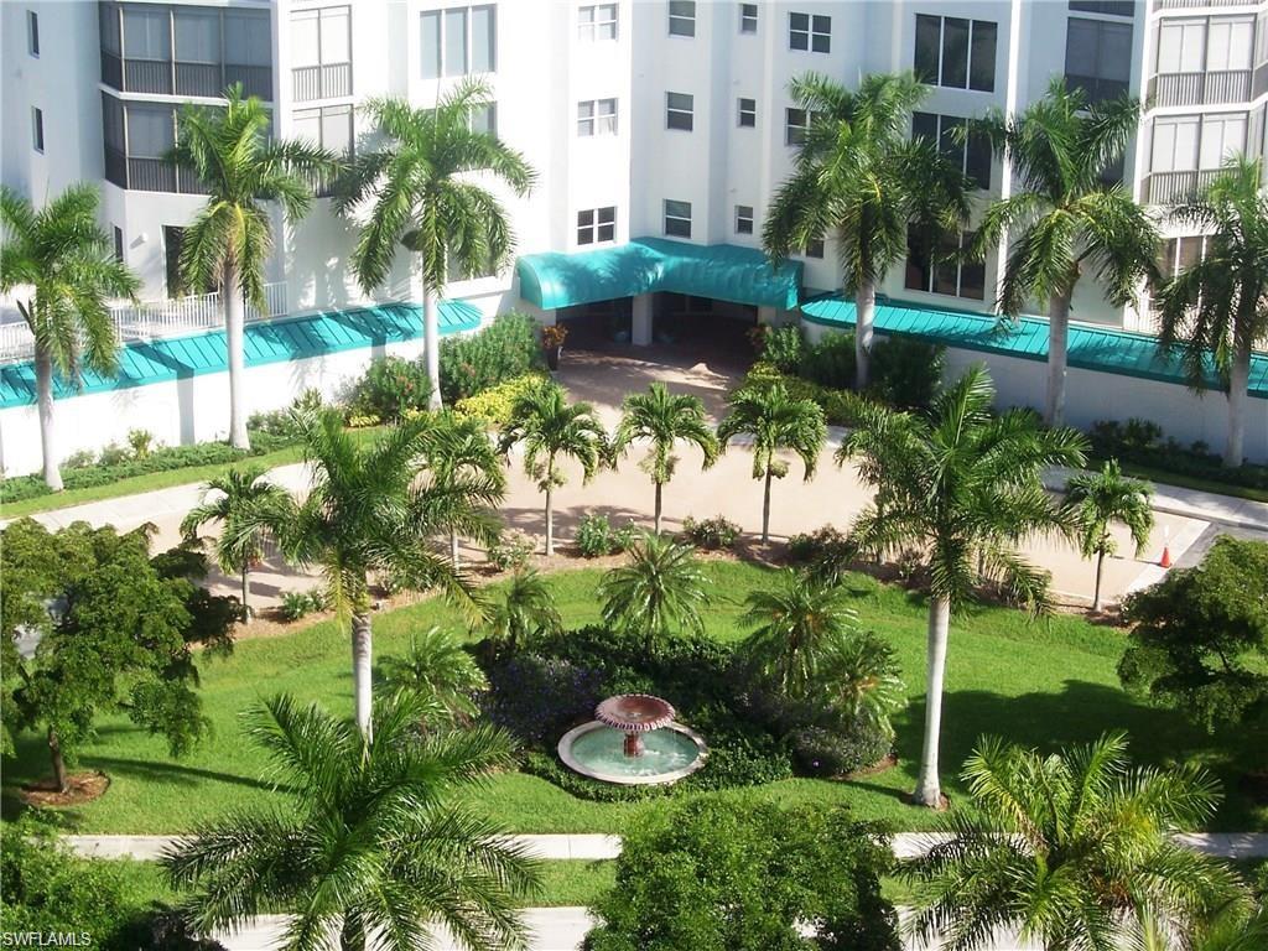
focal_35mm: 82
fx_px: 3004
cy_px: 476
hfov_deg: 23.8
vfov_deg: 18.0
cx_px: 634
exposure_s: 1/125
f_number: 8
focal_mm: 13.5
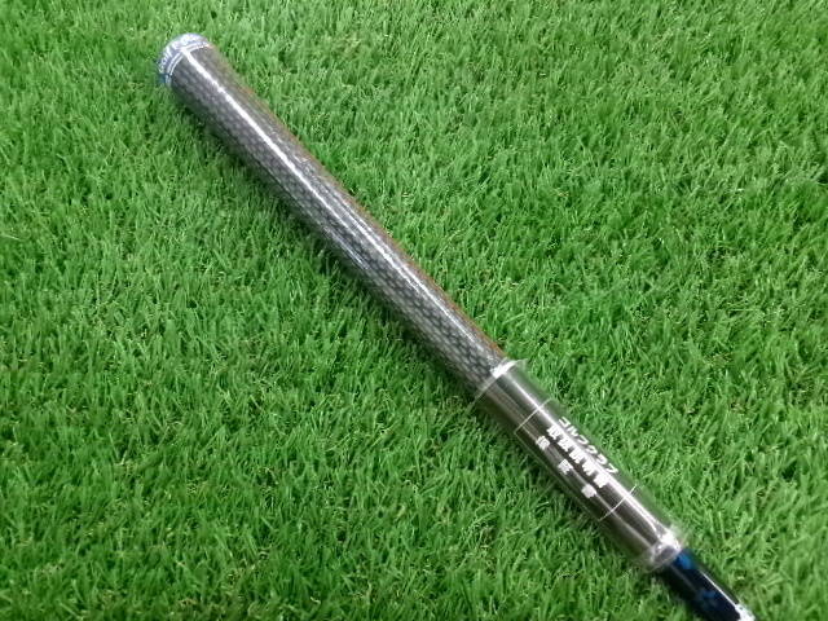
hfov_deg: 63.4
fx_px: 670
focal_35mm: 28
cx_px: 414
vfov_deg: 49.7
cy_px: 310
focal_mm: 5.1
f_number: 3.9
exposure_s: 1/34
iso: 800
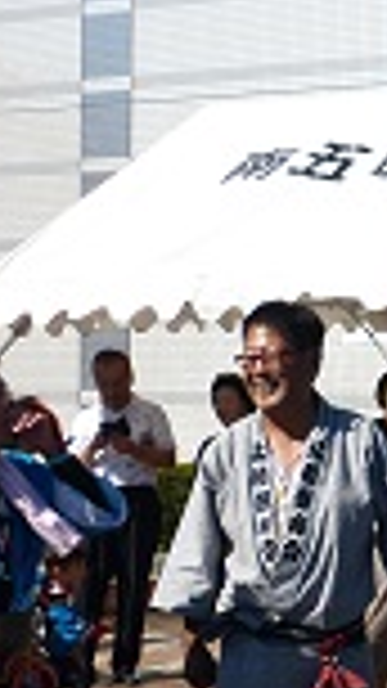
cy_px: 537
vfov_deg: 20.9
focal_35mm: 101
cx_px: 754
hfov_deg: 11.0
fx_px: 1844
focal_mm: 5.5
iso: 80
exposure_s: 1/200
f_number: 8
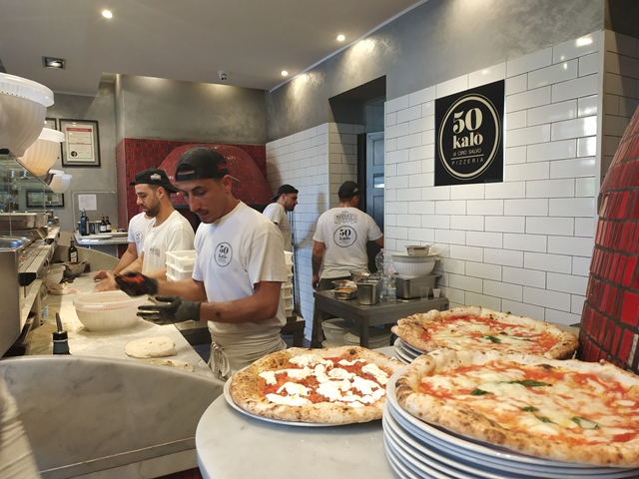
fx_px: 443
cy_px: 240
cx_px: 320
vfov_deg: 56.8
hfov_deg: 71.6
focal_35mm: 24
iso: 200
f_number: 1.9
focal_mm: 3.94
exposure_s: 1/50
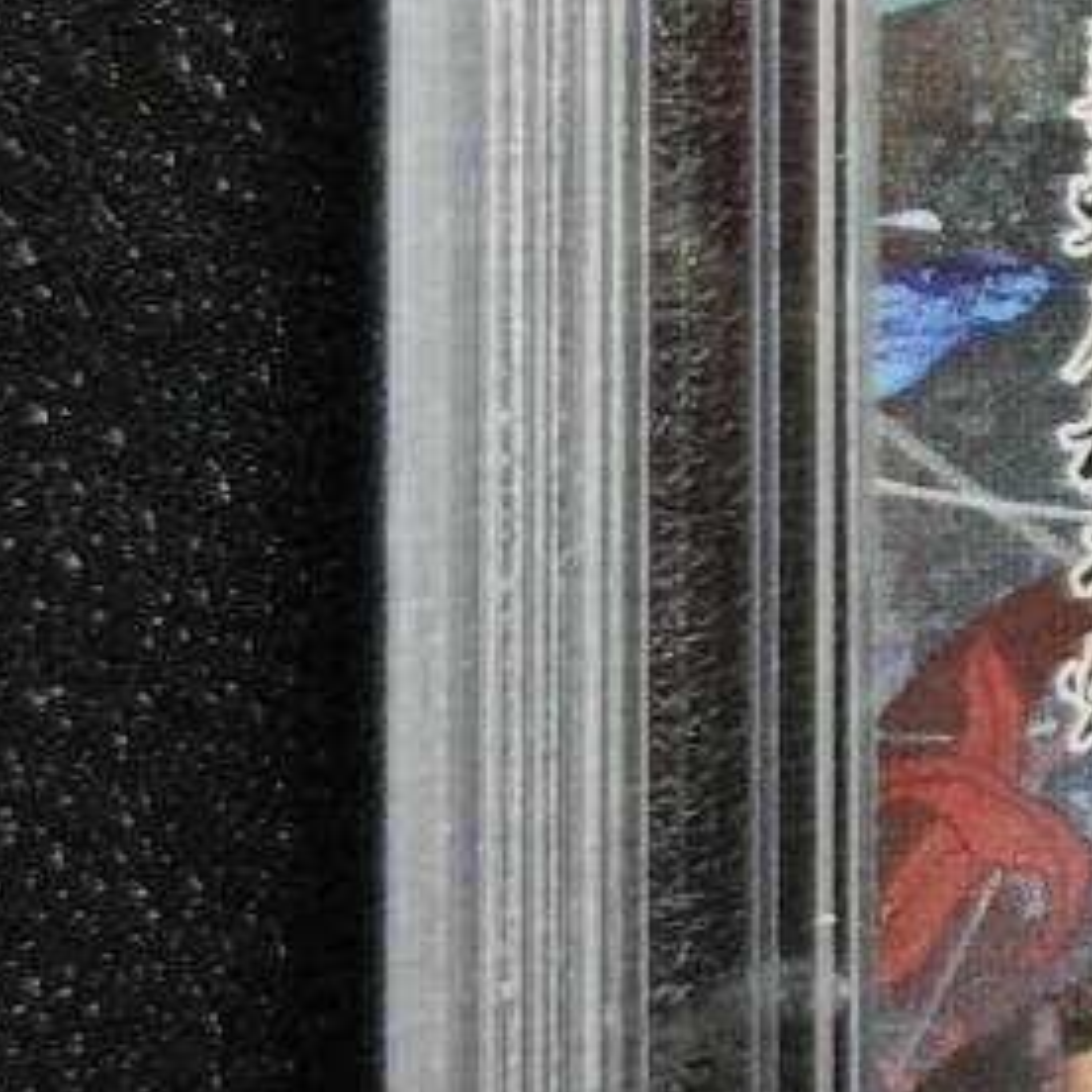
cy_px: 265
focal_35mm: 150
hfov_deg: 10.4
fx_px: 5354
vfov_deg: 11.6
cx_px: 2394
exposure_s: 1/100
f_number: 1.5
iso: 400
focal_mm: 4.94
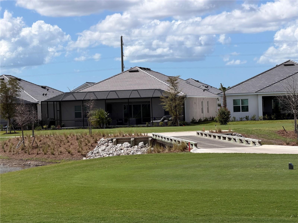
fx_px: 861
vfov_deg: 14.8
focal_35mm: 100
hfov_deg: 19.6
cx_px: 149
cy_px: 112
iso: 20
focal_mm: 16.89
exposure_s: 1/789
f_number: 2.8
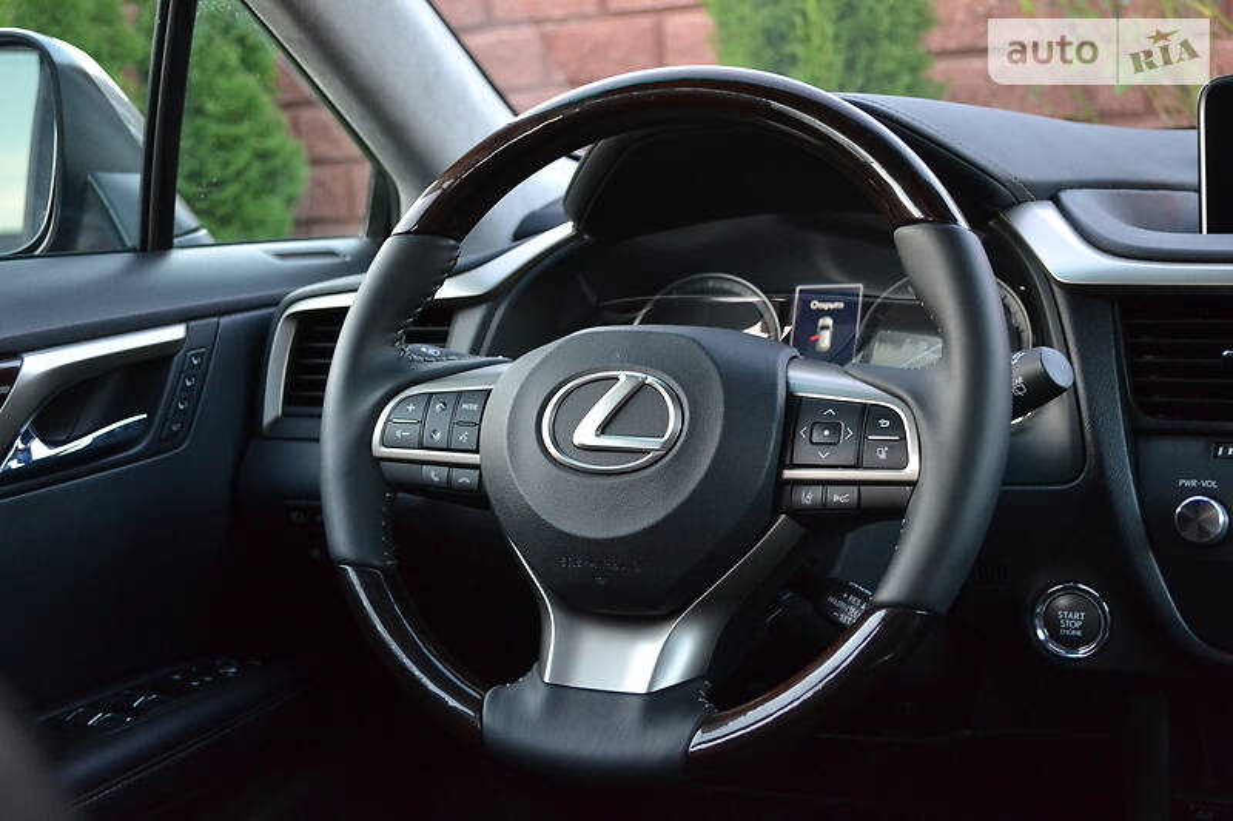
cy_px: 410
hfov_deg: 38.9
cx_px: 616
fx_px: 1746
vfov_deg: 26.5
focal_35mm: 51
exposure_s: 1/60
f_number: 5
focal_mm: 34
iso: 1250
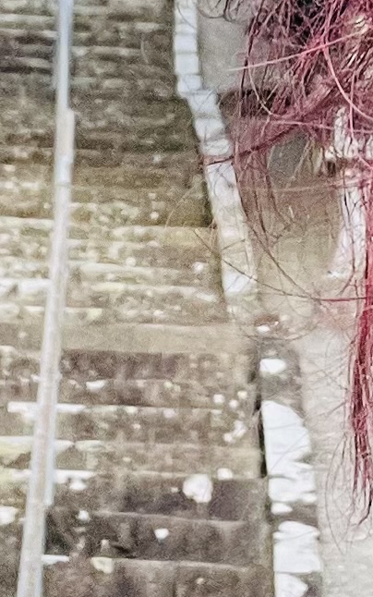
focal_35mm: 152
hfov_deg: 8.6
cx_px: 404
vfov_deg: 12.6
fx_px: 2471
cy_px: -450
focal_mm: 2.71
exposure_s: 1/79
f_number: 2.2
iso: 100
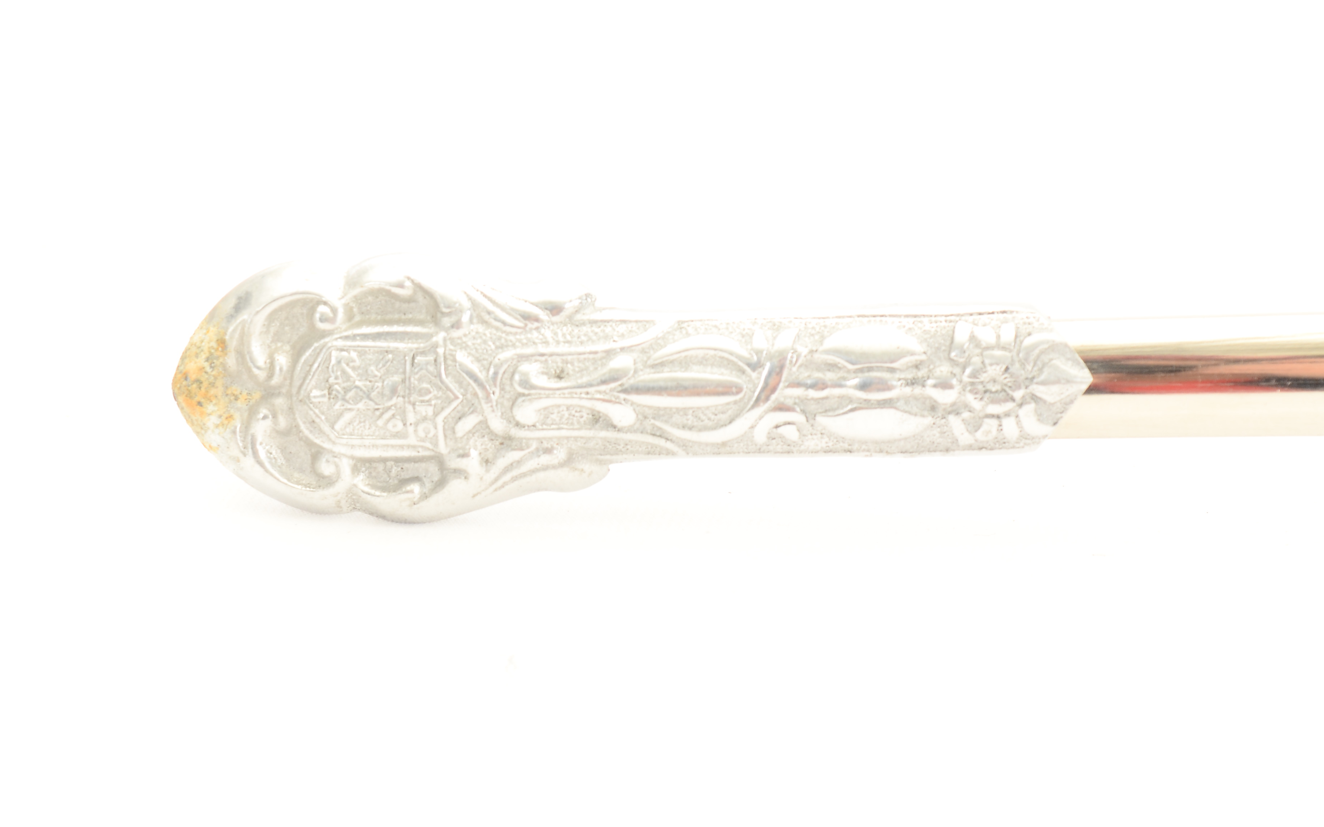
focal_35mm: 85
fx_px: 3050
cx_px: 659
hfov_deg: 24.5
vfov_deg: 15.5
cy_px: 410
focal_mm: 55
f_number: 10
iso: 320
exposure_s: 1/80
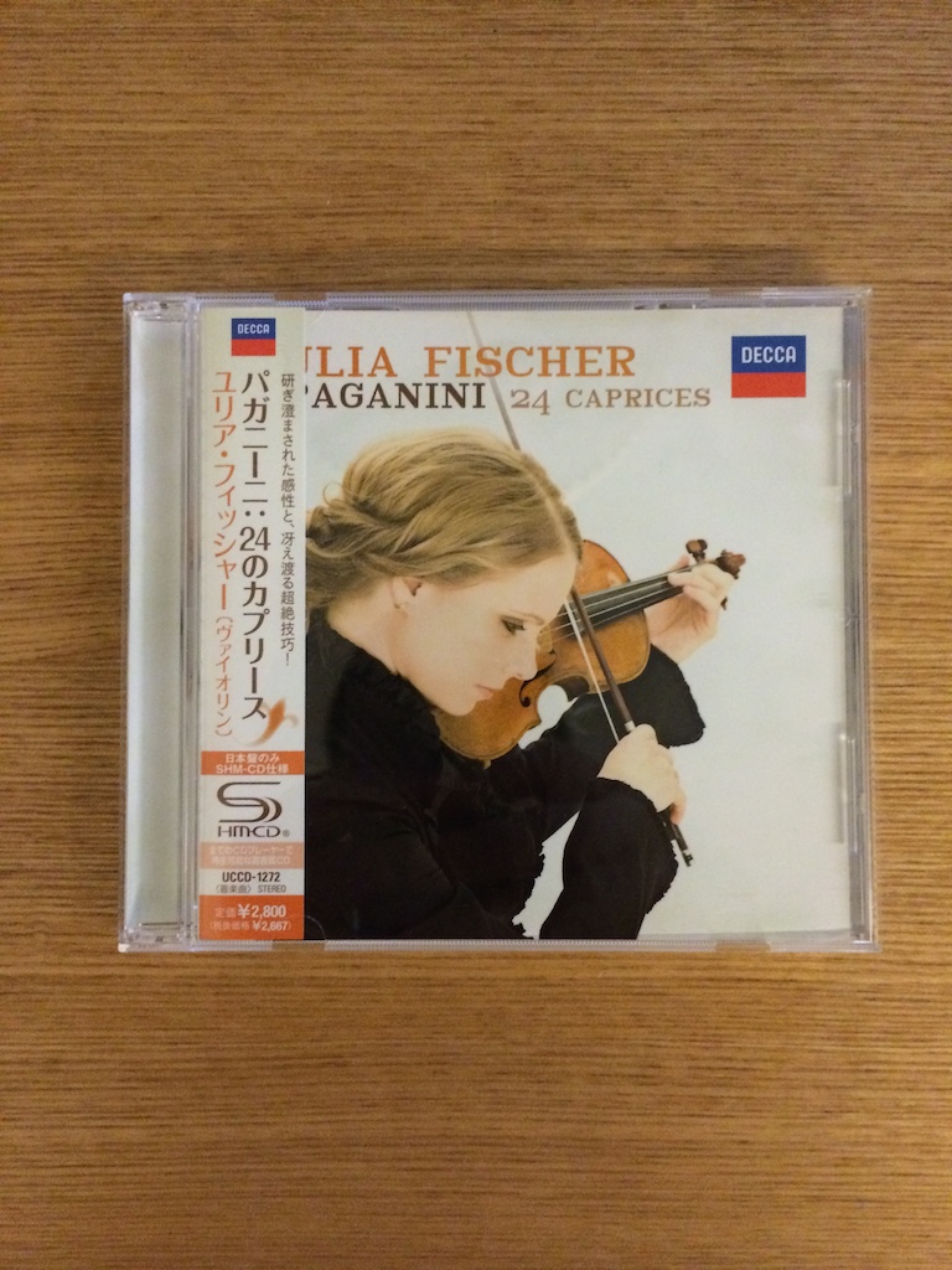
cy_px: 635
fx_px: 1100
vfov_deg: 60.0
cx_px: 476
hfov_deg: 46.8
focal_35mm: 30
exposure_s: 1/17
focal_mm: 4.12
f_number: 2.2
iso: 320
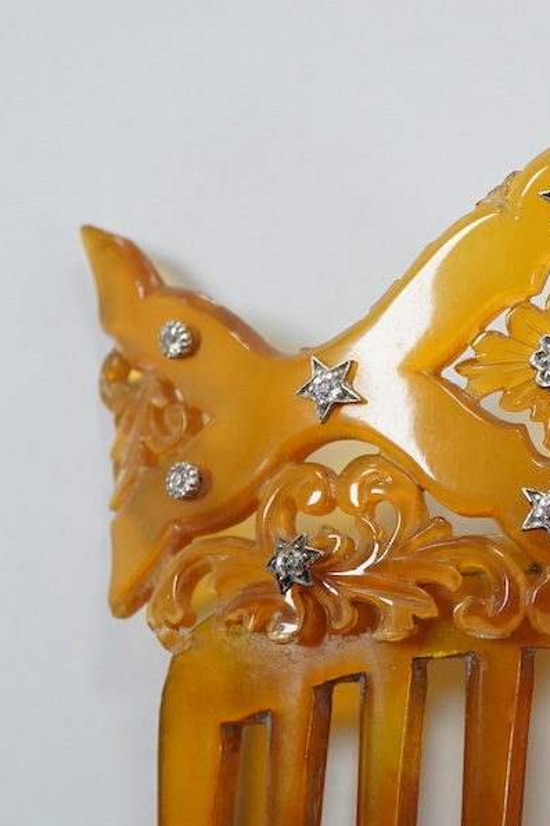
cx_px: 574
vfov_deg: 29.7
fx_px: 1559
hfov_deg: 19.3
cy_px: 412
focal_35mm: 68
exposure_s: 1/80
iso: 2500
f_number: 13
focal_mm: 30
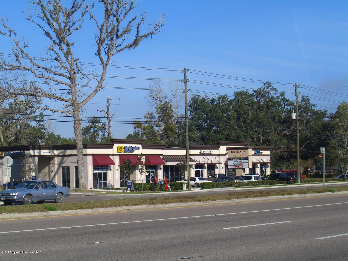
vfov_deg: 21.6
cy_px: 130
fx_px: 684
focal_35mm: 68
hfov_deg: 28.6
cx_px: 174
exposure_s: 1/125
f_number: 11.2
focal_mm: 14.2
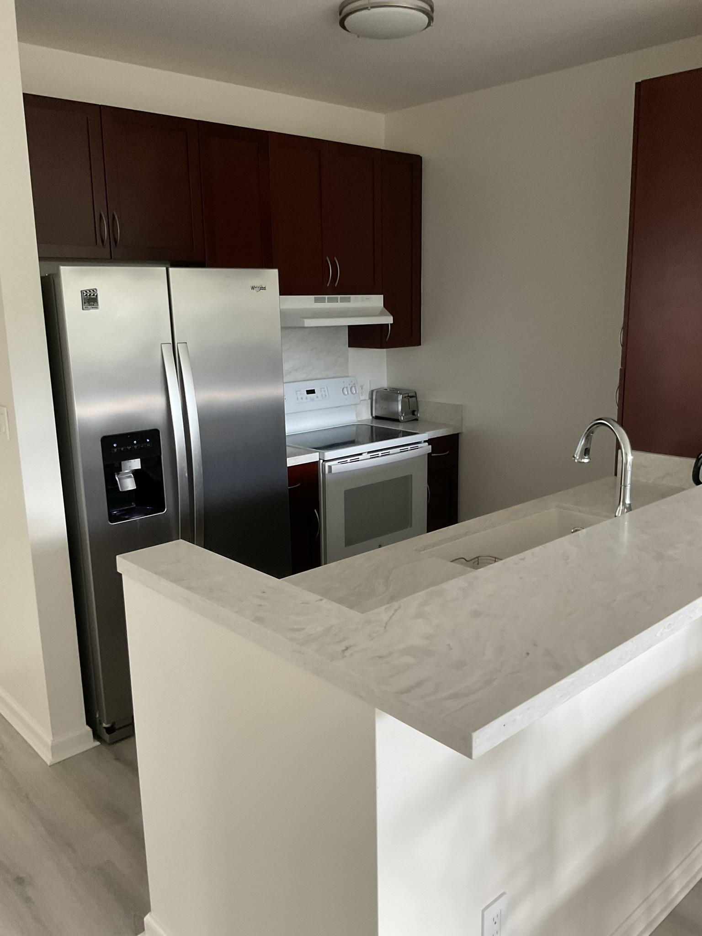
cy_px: 468
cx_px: 351
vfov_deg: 61.7
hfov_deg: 48.2
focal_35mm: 29
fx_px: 784
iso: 200
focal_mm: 3
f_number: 1.8
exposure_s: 1/40
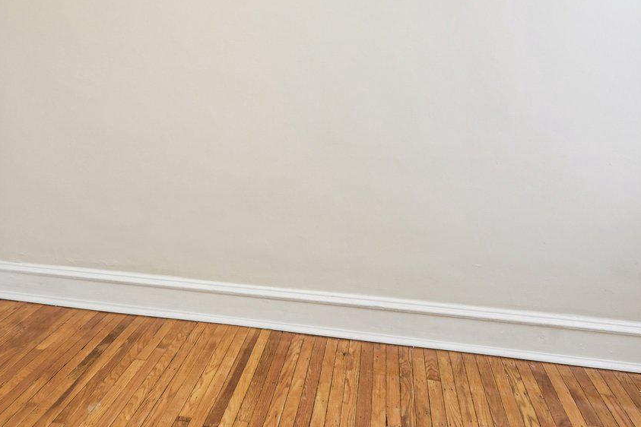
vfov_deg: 37.0
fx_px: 605
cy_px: 65
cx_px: 223
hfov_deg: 54.8
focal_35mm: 34
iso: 400
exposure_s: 1/10
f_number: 8
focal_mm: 14
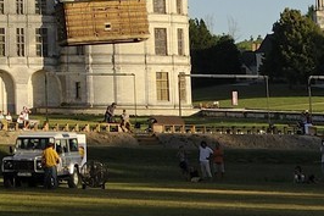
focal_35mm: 229
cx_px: -300
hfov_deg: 8.6
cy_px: -345
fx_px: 2060
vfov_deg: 5.7
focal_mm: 38
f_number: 11
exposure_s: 1/200
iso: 200
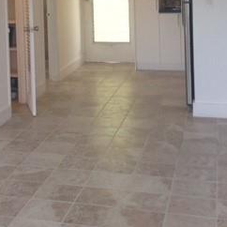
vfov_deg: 21.7
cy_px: 5
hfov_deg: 22.1
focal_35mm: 77
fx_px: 571
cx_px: 38
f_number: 2.4
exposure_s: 1/40
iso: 64
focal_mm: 4.12
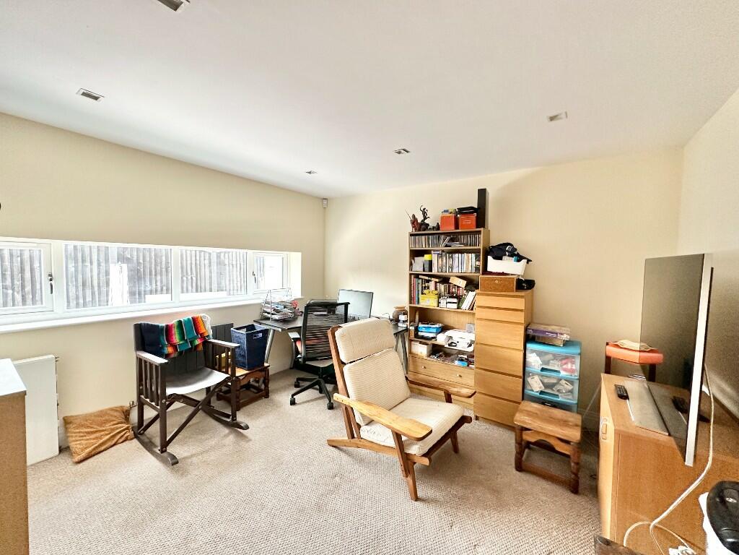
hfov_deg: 102.1
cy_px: 278
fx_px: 299
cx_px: 370
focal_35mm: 14
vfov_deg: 85.7
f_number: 2.2
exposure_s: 1/99
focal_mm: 2.22
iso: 125
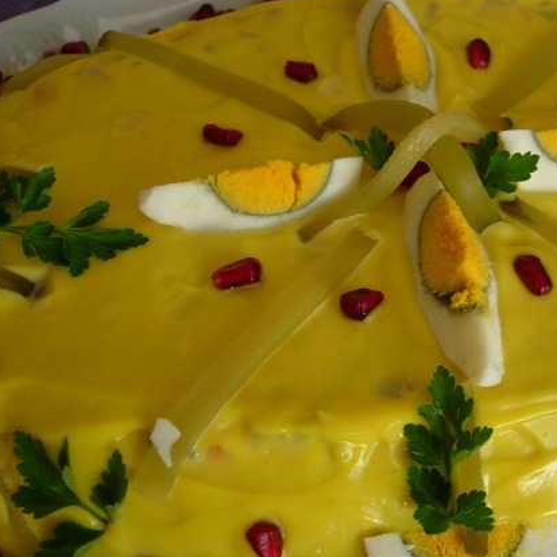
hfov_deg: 32.3
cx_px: 402
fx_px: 947
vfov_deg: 32.7
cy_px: 313
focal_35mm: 52
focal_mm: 7.8
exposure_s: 1/40.3
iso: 64
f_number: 2.8
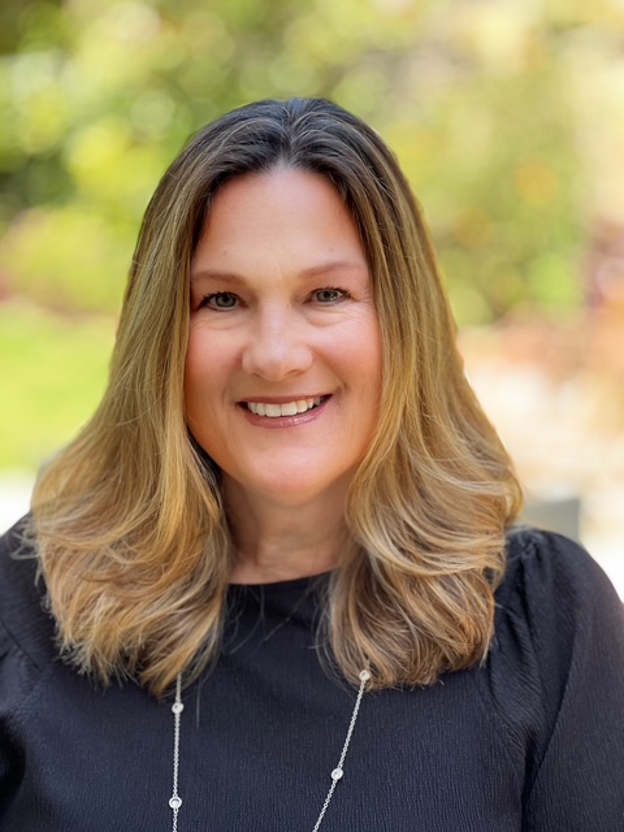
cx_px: 312
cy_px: 416
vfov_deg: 25.3
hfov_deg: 19.1
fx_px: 1851
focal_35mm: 77
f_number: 2.8
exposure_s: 1/121
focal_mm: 9
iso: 80
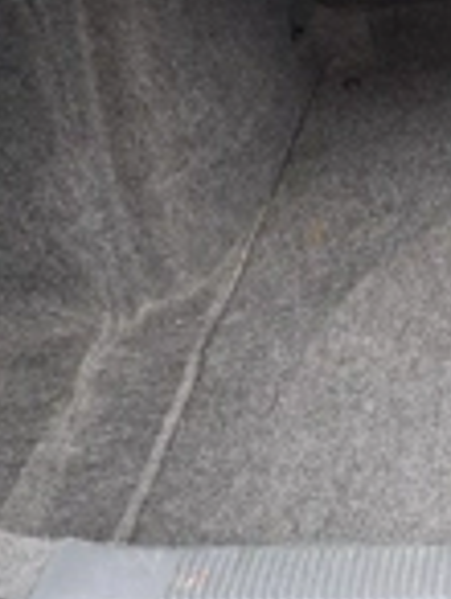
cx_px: 480
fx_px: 1091
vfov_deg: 30.6
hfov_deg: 22.2
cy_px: 234
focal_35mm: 63
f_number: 1.8
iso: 100
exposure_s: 1/100
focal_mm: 5.54
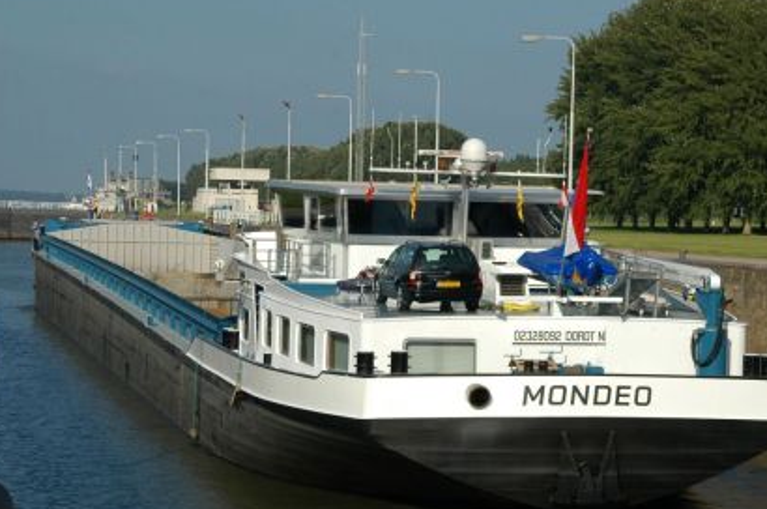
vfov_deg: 11.6
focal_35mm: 118
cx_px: 452
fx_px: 2502
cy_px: 286
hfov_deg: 17.4
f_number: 11
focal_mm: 65
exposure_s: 1/400
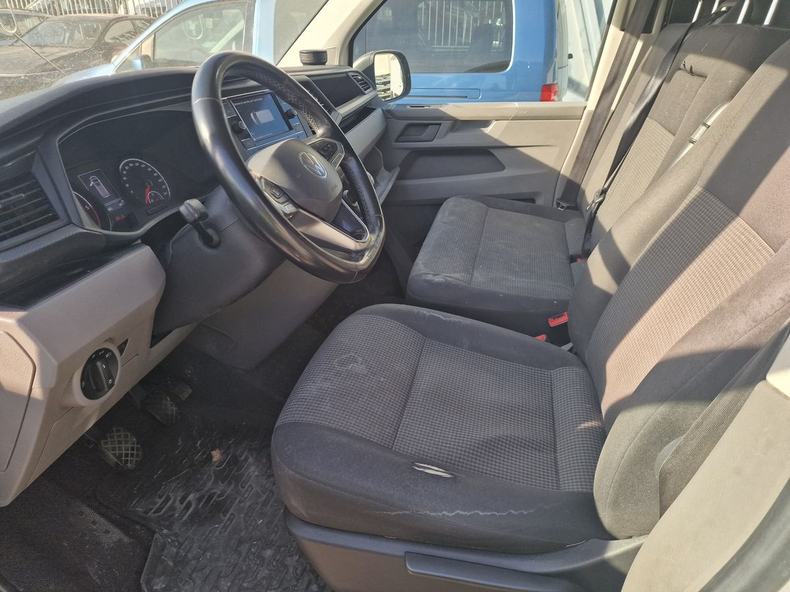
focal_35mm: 23
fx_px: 525
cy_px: 296
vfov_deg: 58.9
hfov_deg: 73.9
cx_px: 395
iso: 50
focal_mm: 6.4
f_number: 1.8
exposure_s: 1/180
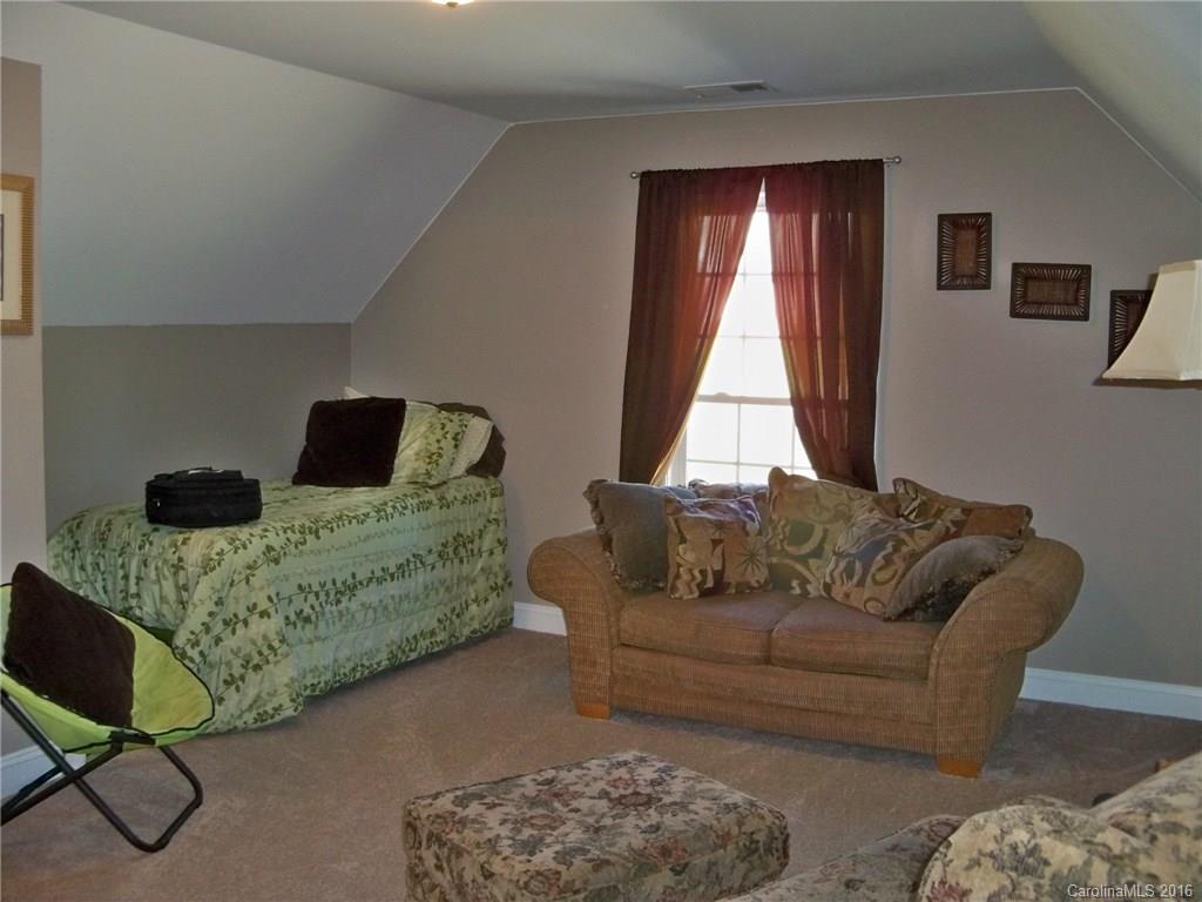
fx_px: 1215
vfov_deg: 40.7
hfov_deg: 52.6
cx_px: 601
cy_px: 451
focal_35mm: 35
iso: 200
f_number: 3.5
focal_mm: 6.2
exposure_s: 1/30
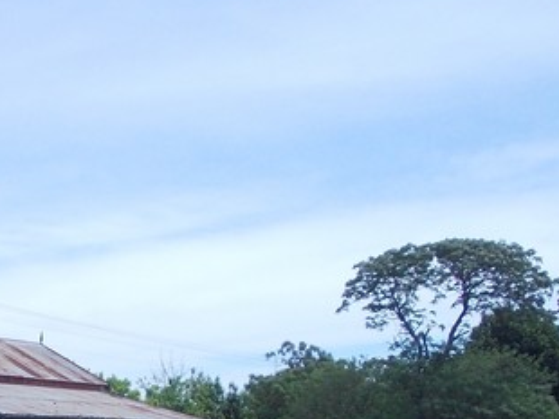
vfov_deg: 15.3
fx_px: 1517
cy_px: 470
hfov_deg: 20.0
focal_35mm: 94
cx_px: -40
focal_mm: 5.3
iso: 80
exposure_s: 1/250
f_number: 6.2
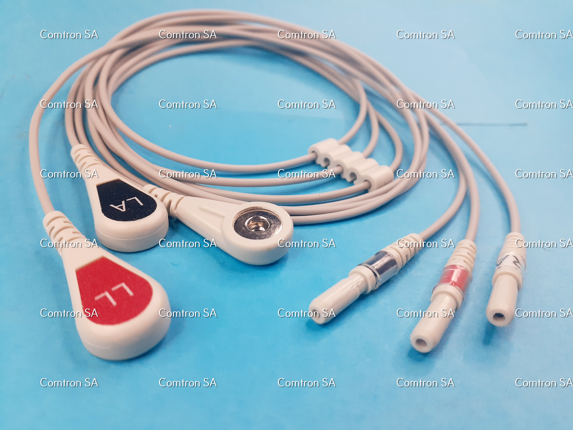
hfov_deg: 65.3
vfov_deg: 51.4
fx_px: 447
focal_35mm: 27
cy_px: 215
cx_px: 286
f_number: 1.9
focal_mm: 3.6
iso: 64
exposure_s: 1/30
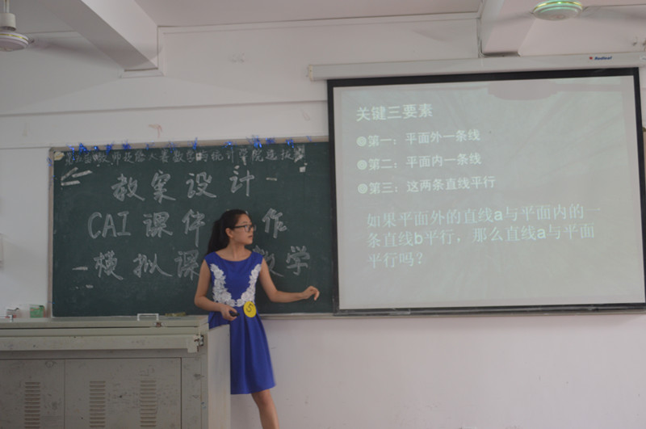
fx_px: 779
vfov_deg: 30.8
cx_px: 323
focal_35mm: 44
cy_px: 214
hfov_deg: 45.0
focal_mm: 29
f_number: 4.5
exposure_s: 1/40
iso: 400
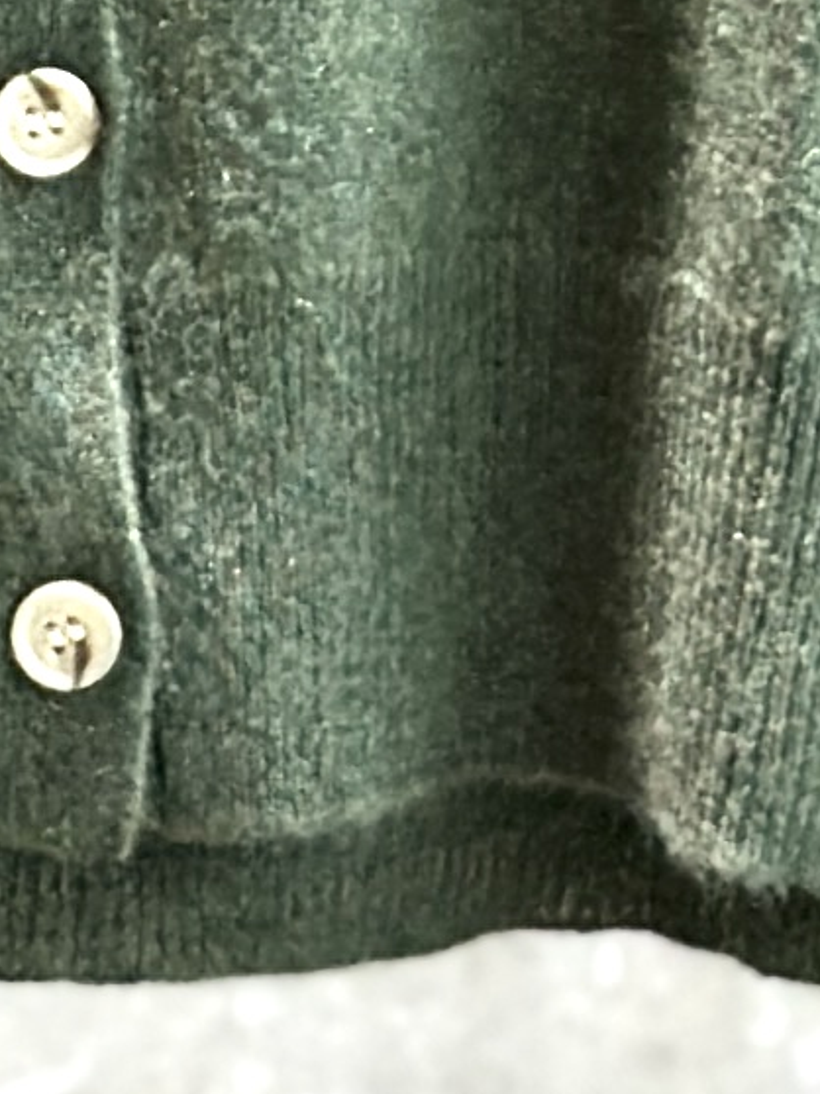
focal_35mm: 347
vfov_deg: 5.5
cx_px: -157
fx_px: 10968
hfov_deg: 4.3
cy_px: -1559
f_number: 1.78
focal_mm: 6.86
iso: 125
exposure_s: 1/66
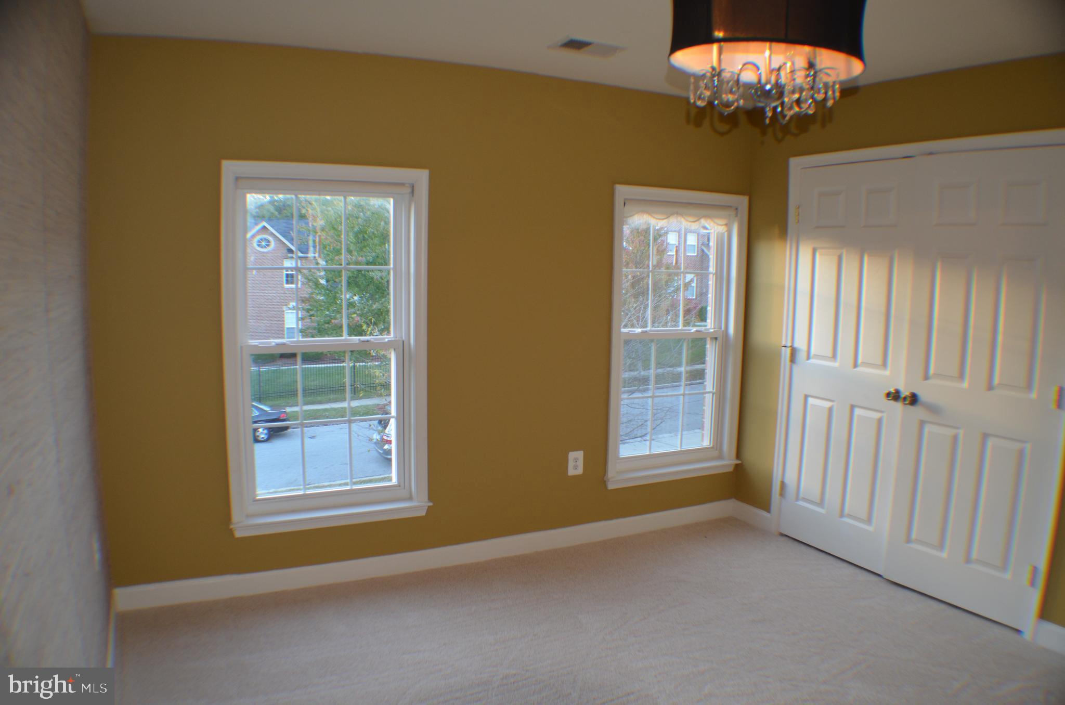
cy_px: 352
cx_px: 532
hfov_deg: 62.0
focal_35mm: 30
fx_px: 886
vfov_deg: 43.4
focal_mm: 20
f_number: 3.5
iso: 400
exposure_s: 1/60
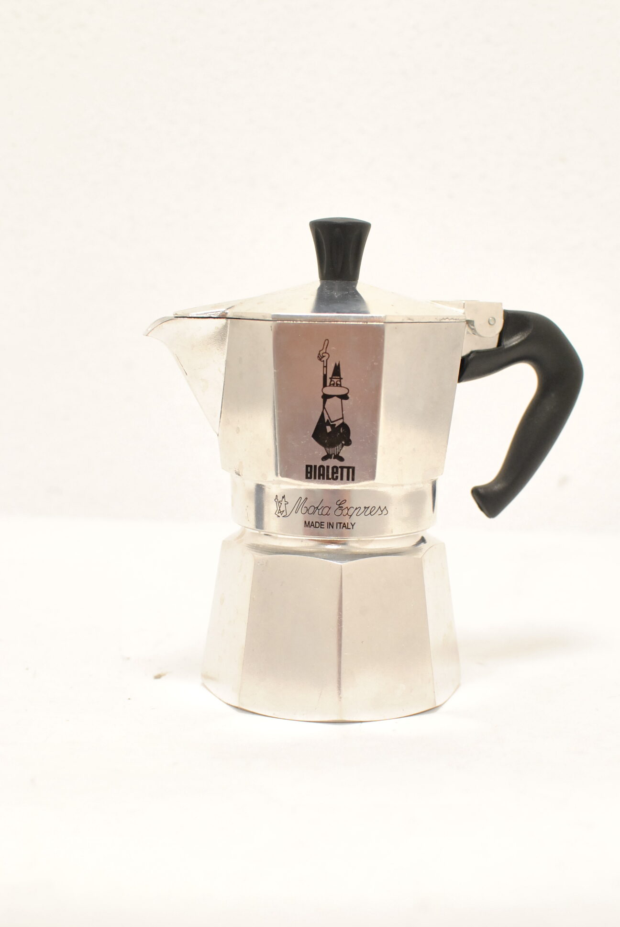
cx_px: 310
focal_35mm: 52
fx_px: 1352
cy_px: 464
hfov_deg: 25.8
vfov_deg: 37.8
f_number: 4
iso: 800
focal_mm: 35
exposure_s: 1/125
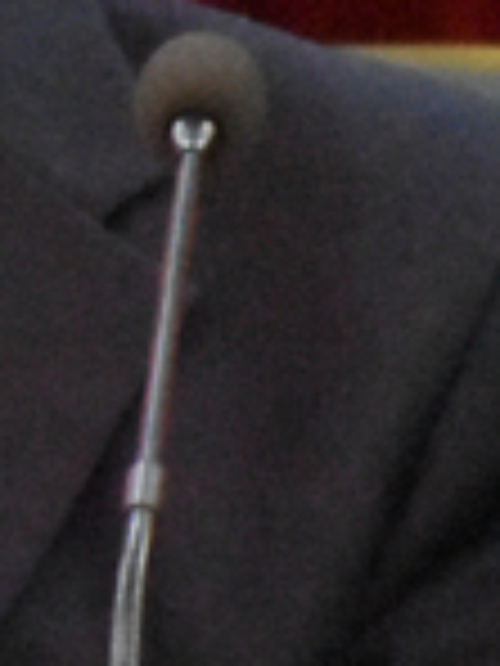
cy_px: -169
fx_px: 21031
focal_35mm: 1092
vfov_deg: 1.8
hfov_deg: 1.4
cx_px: -347
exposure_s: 1/100
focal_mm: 140
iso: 25600
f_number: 5.6
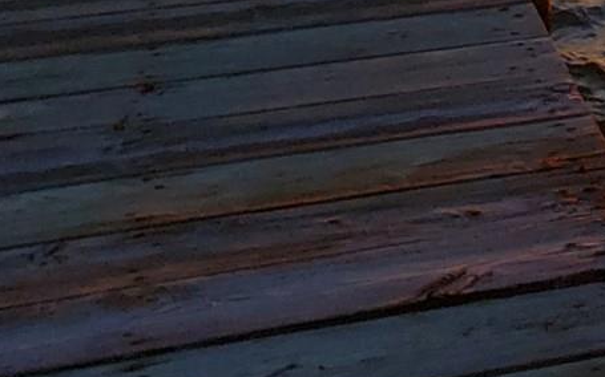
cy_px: -628
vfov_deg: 9.1
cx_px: 1016
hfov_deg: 15.1
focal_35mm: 124
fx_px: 2044
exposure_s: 1/419
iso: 50
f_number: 2.4
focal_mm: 4.3
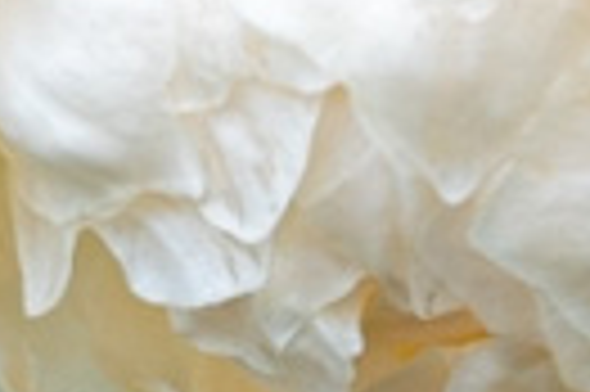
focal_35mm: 317
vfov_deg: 4.2
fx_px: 5187
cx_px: -18
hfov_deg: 6.5
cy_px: -615
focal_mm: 27
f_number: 9
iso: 500
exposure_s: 1/320
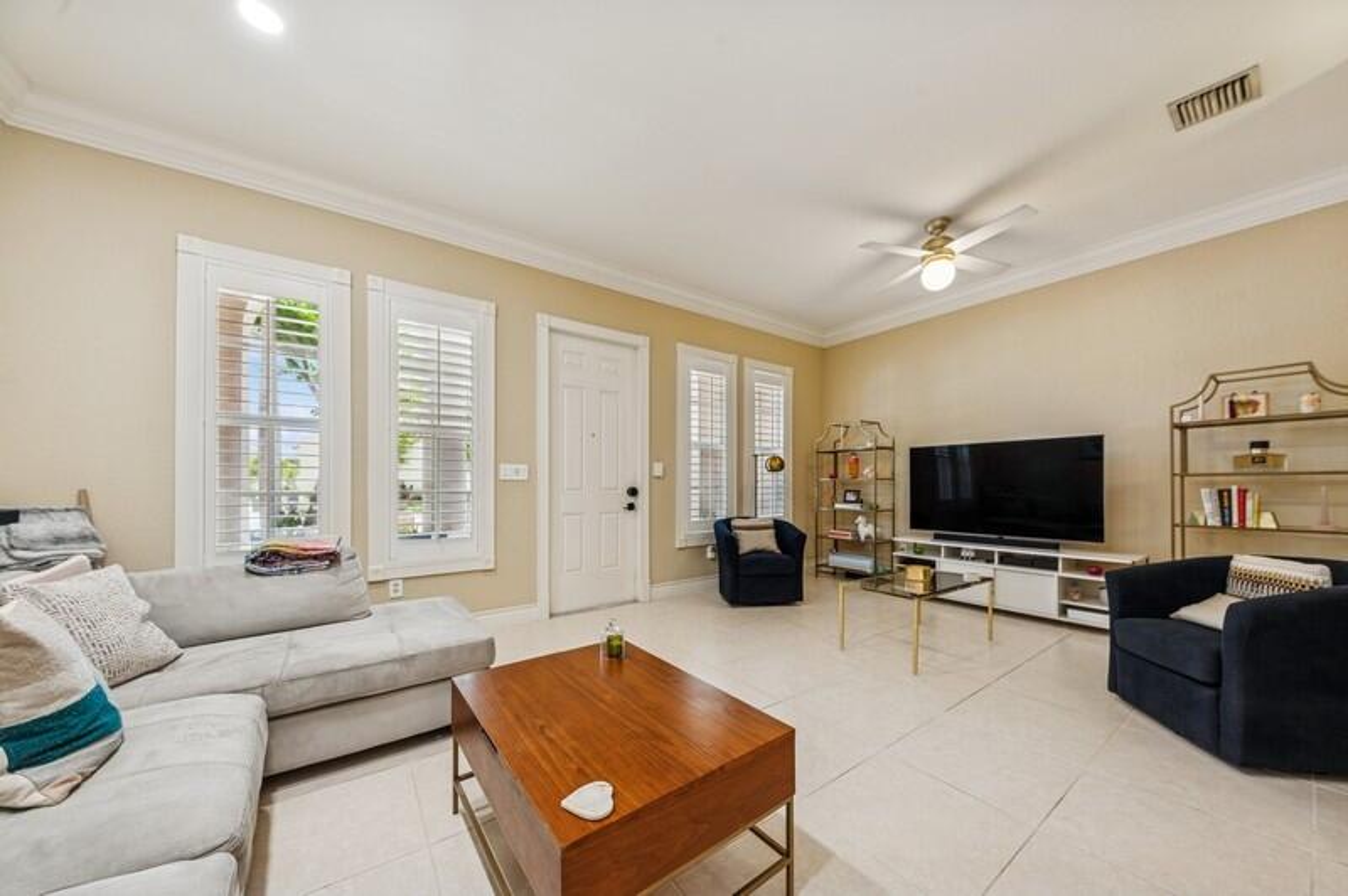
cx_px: 674
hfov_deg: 112.7
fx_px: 449
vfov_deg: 89.9
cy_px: 448
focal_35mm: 12
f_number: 8
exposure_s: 1/4
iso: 100
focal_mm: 12
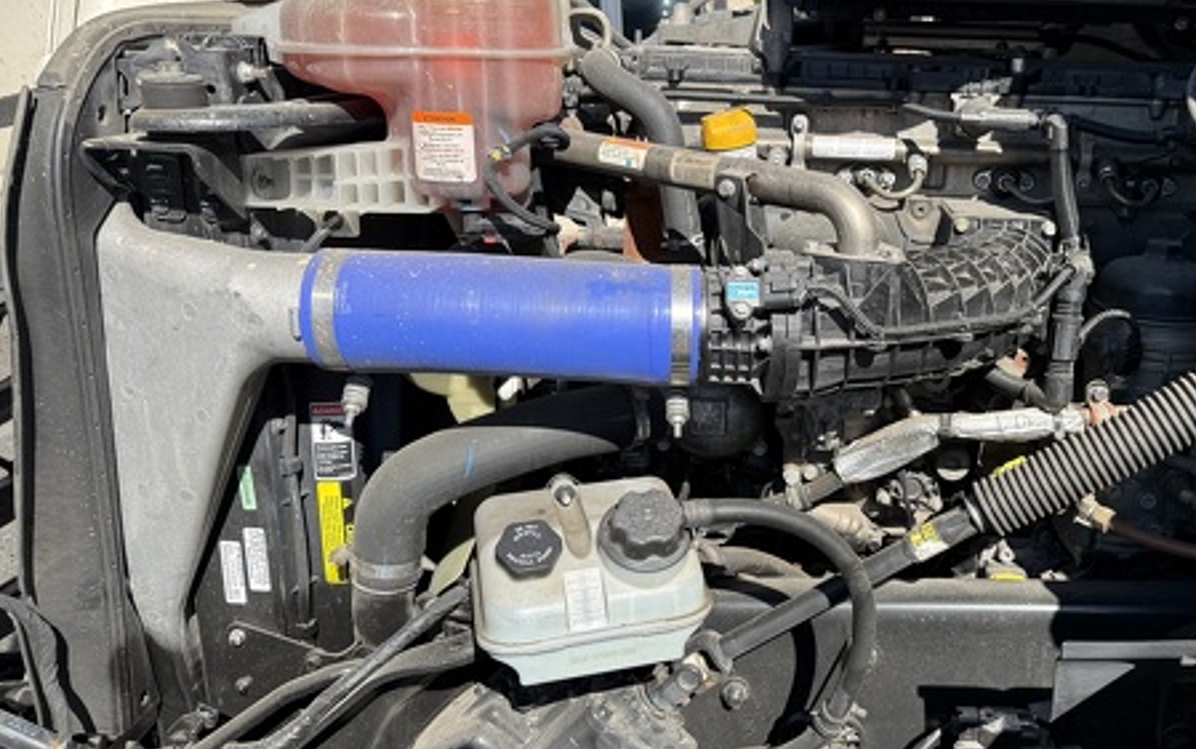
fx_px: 1109
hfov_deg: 55.9
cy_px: 386
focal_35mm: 34
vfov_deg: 37.3
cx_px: 764
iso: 80
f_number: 1.78
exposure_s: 1/2445
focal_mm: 6.76
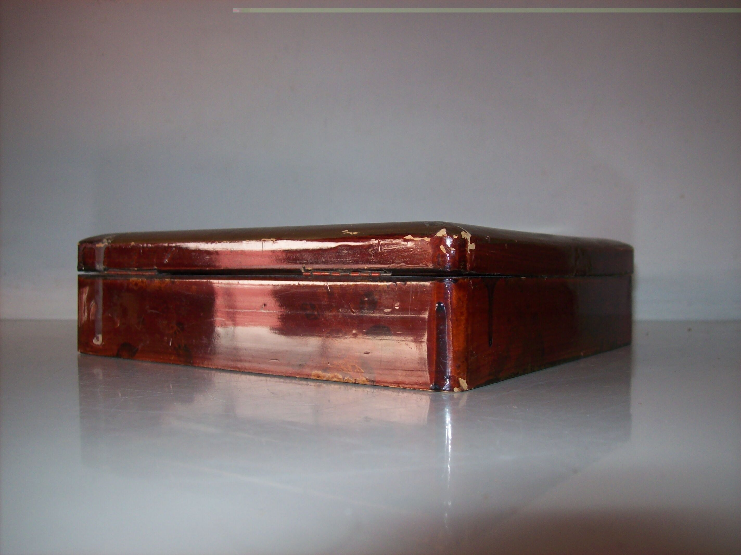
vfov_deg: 39.6
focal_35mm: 36
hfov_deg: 51.4
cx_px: 370
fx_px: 770
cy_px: 278
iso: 80
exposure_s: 1/64
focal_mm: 6
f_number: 2.7
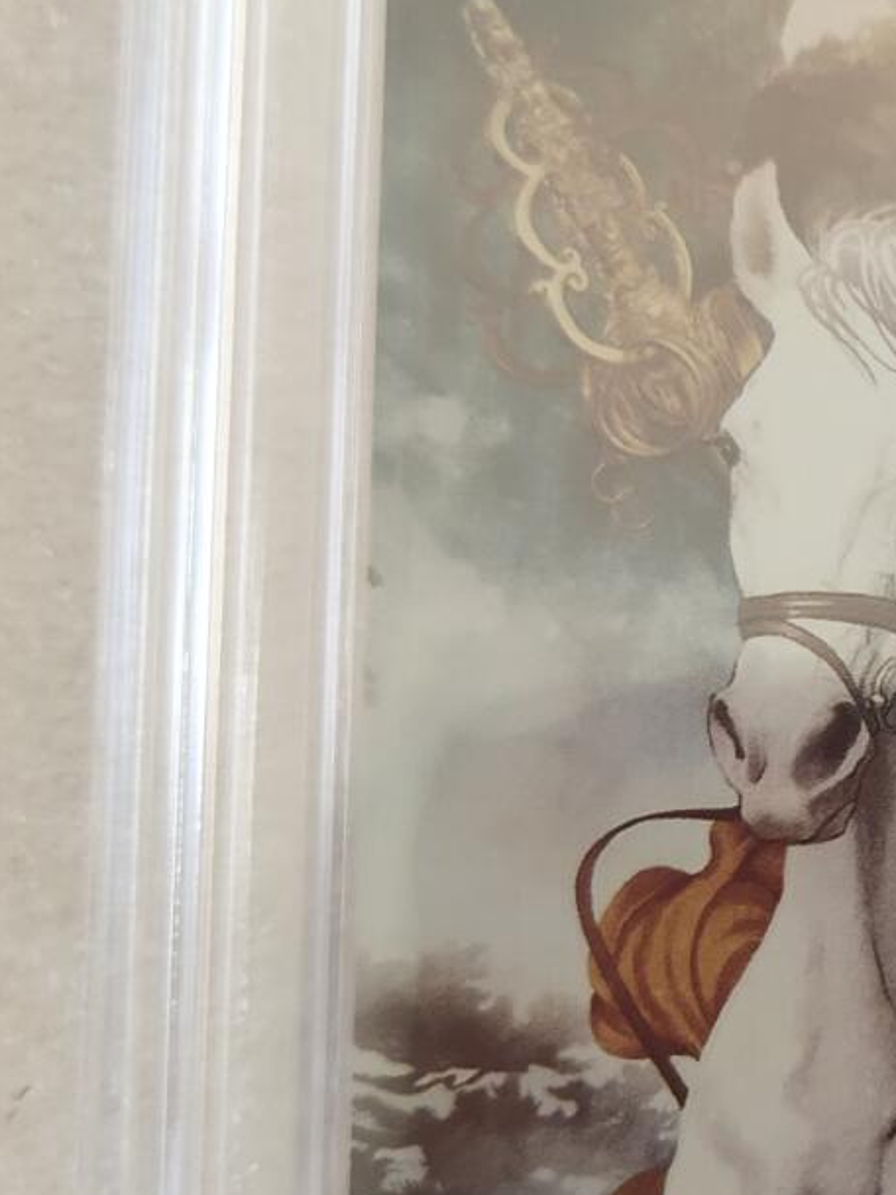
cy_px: 692
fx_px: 2657
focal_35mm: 77
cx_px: 1163
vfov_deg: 25.3
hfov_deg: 17.9
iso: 214
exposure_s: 1/100
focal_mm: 4.27
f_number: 1.79
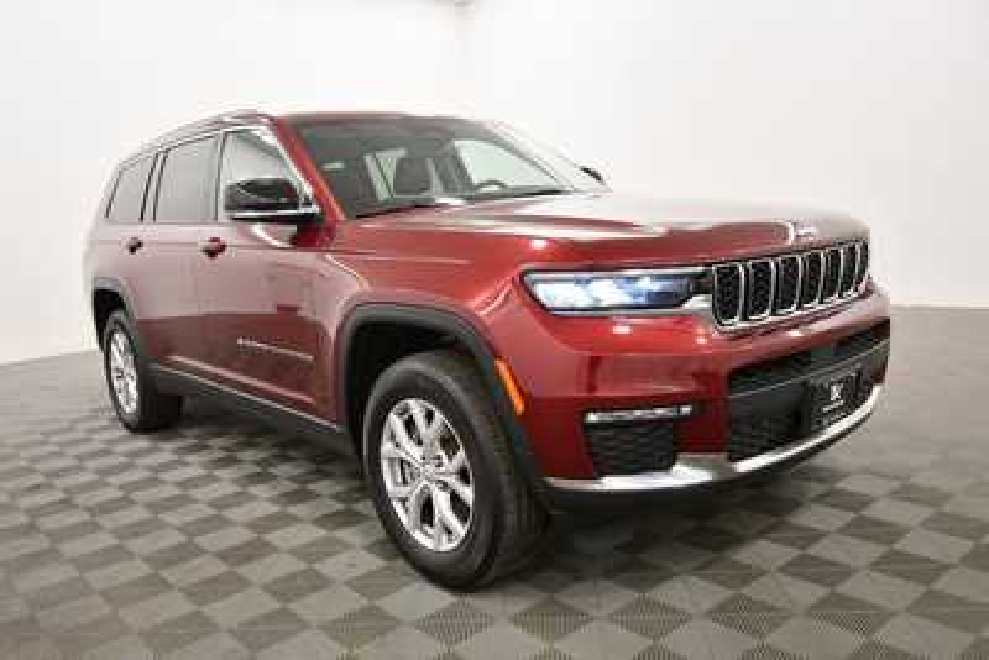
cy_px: 330
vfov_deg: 43.6
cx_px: 494
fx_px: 824
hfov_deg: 61.9
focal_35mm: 30
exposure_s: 1/125
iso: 1250
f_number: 5.6
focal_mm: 20
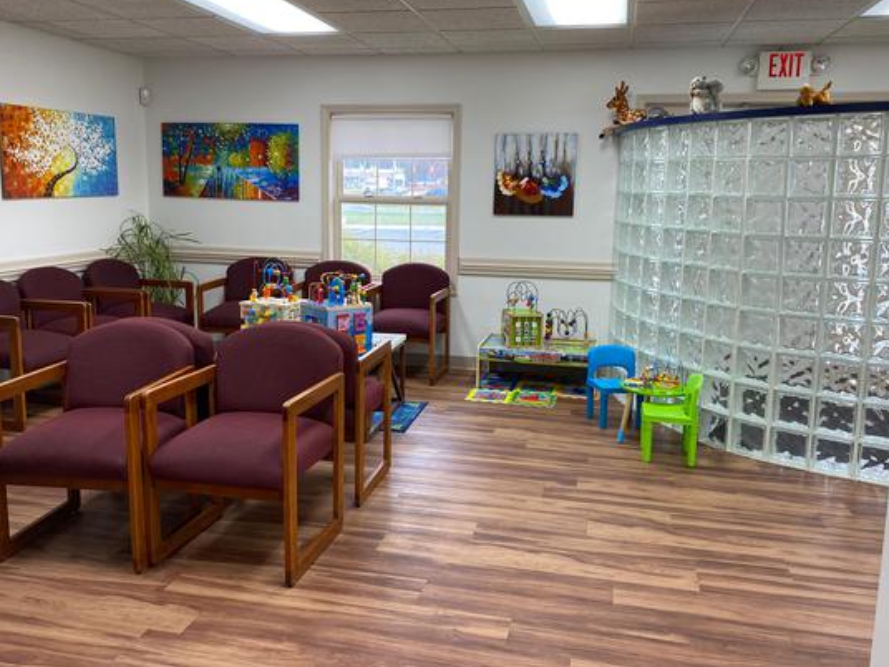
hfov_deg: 60.0
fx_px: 770
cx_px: 434
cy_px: 309
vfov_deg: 46.8
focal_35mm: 30
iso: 100
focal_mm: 4.25
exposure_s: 1/120
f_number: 1.8
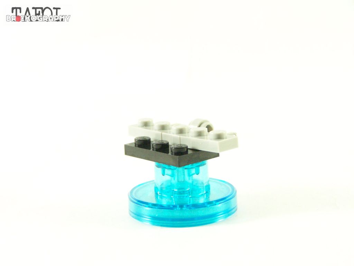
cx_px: 177
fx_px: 961
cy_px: 133
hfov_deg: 20.9
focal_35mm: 94
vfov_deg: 15.7
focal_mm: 15.6
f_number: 3.6
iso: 400
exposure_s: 1/60
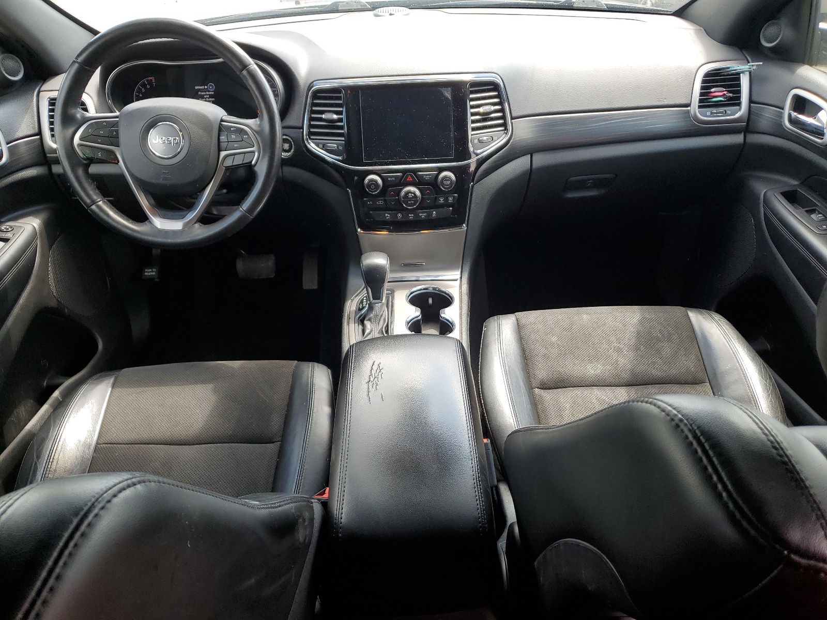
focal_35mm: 26
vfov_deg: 53.1
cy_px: 310
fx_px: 621
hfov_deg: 67.3
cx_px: 414
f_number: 1.5
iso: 50
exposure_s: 1/169
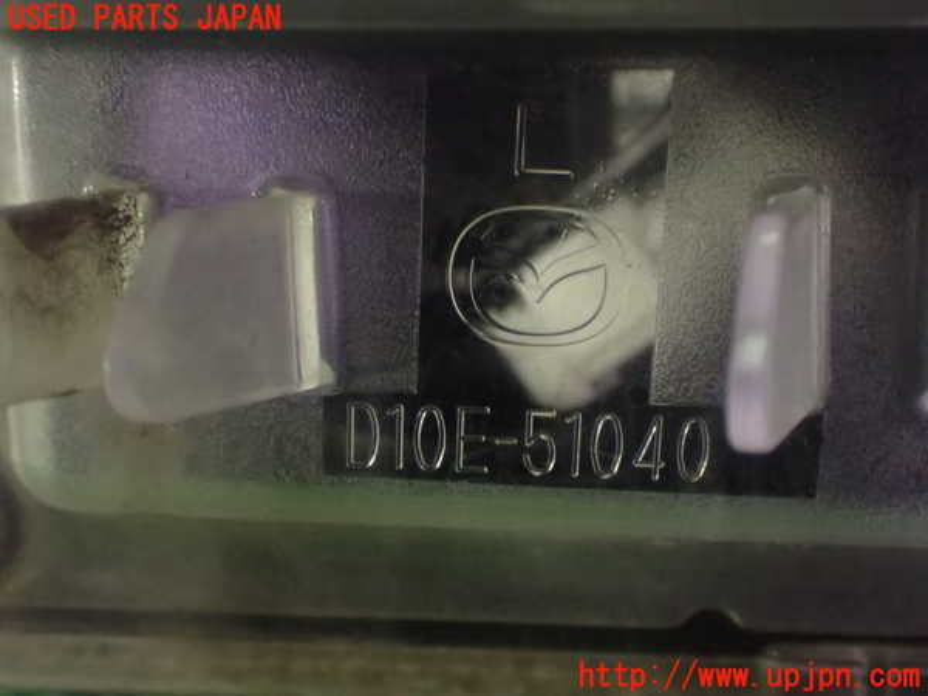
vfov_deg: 32.9
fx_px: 1180
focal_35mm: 44
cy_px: 348
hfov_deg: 42.9
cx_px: 464
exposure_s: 1/10
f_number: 2.9
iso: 1600
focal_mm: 7.84
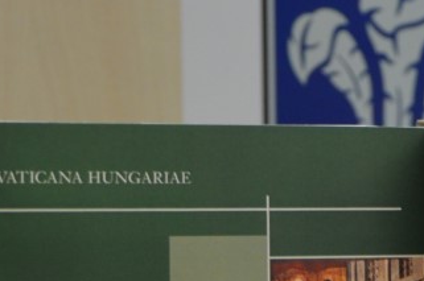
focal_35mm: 228
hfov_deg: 8.9
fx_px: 2681
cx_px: 604
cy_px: 385
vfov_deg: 6.0
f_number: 4.2
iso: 400
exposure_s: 1/30
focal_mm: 30
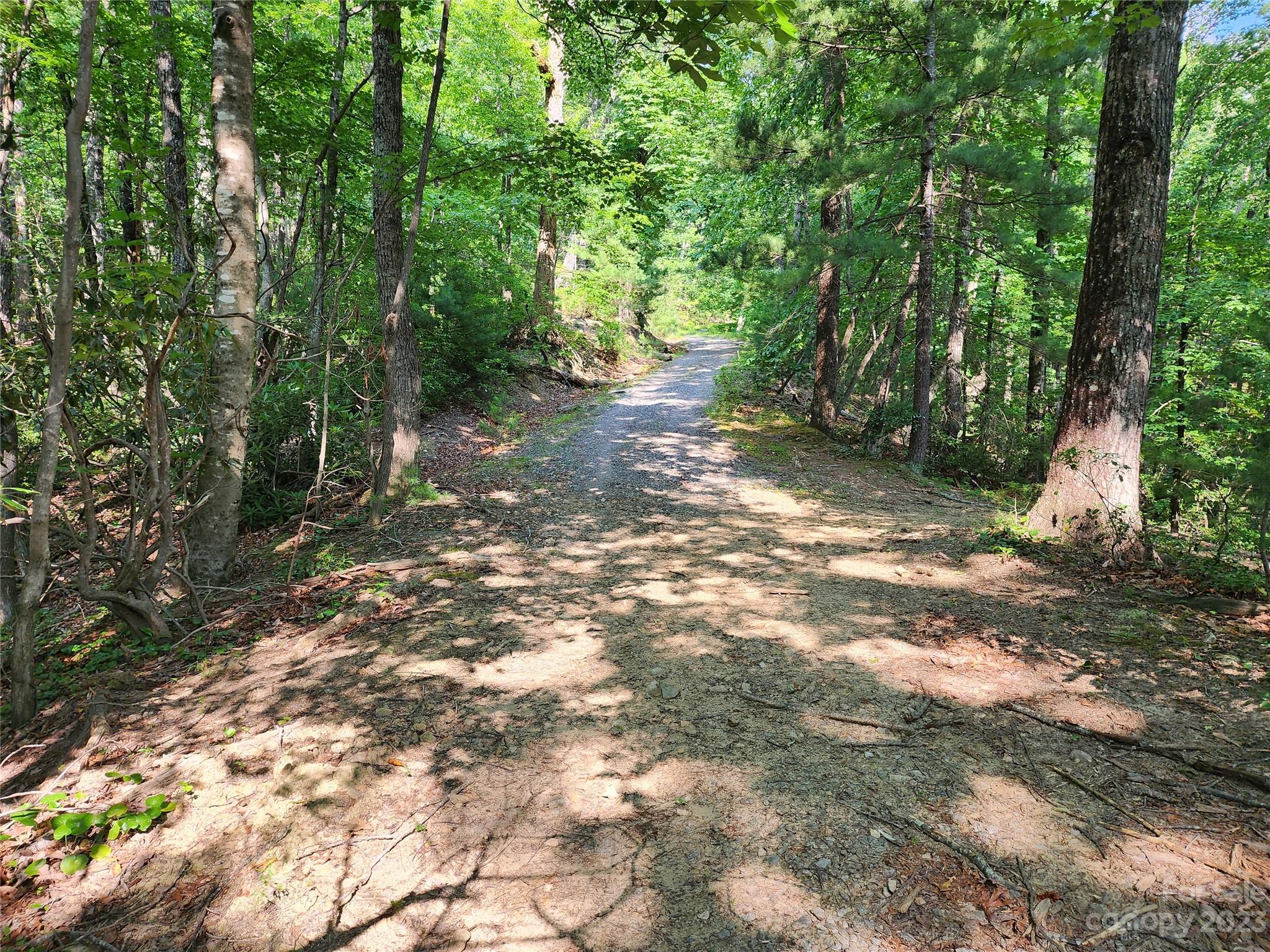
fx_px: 844
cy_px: 476
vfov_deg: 58.9
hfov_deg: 73.9
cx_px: 635
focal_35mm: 23
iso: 50
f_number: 1.8
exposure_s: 1/180
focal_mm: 6.4
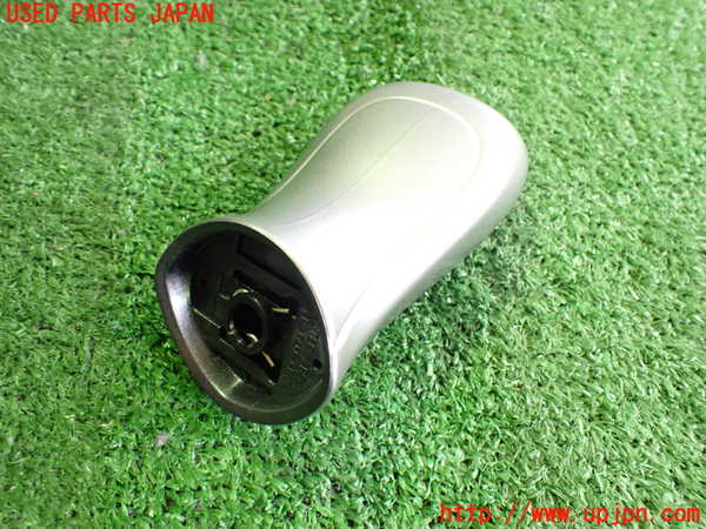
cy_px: 264
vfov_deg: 46.8
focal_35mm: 30
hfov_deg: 60.0
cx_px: 353
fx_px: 612
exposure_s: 1/60
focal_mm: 5.4
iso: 800
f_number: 2.3
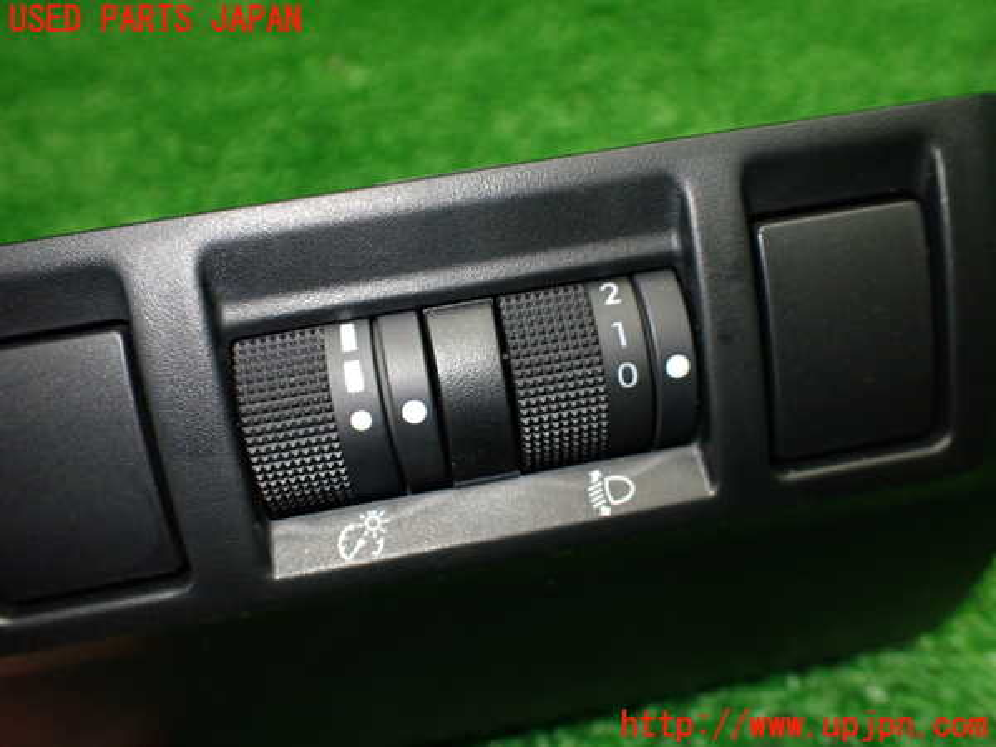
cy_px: 374
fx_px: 863
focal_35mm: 30
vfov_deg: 46.8
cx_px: 498
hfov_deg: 60.0
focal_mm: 5.4
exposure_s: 1/125
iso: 500
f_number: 2.3
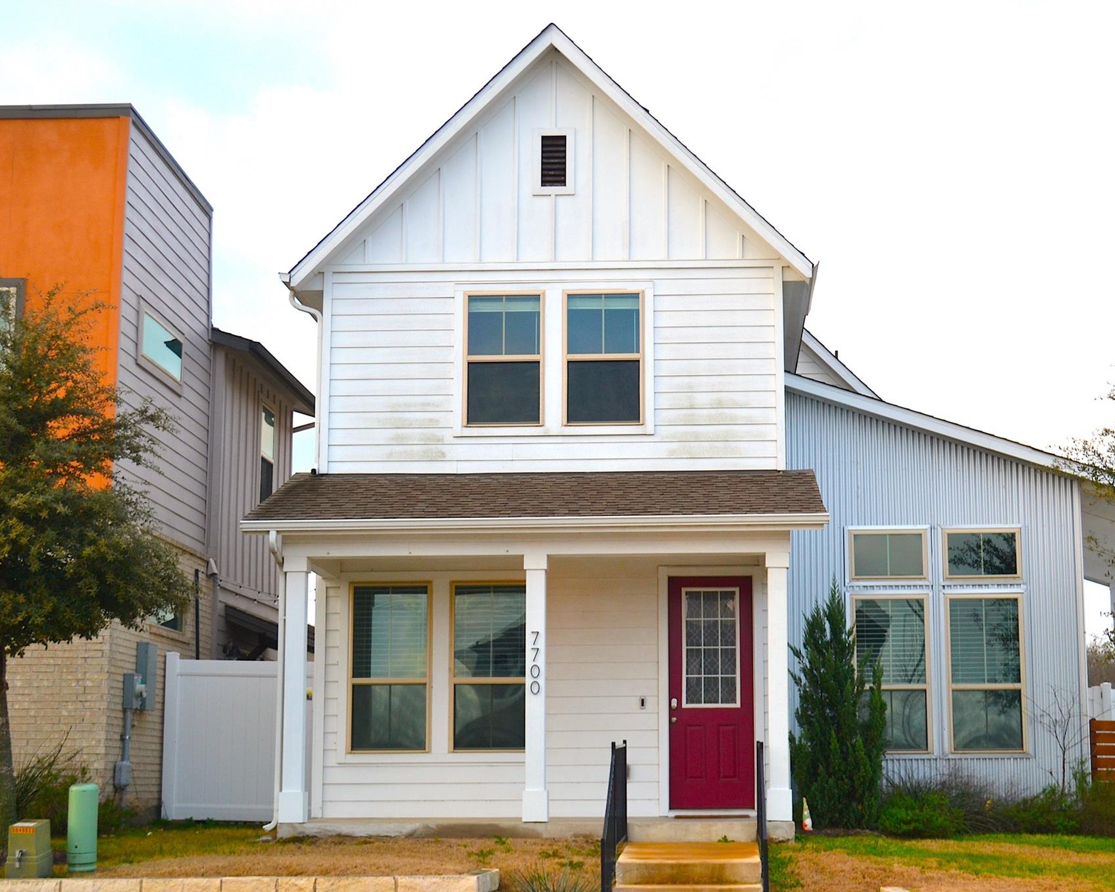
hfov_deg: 31.6
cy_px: 447
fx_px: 1966
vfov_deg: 25.6
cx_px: 668
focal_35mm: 60
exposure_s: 1/125
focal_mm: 35
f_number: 5.6
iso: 180
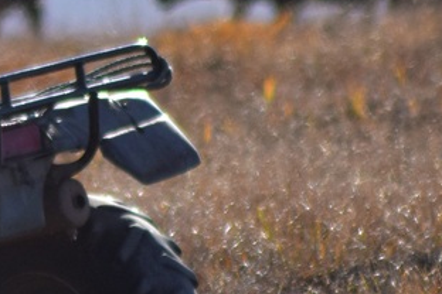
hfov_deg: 1.0
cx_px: -35
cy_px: 75
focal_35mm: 2166
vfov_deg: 0.6
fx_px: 26592
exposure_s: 1/2000
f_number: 5.6
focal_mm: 300
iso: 220
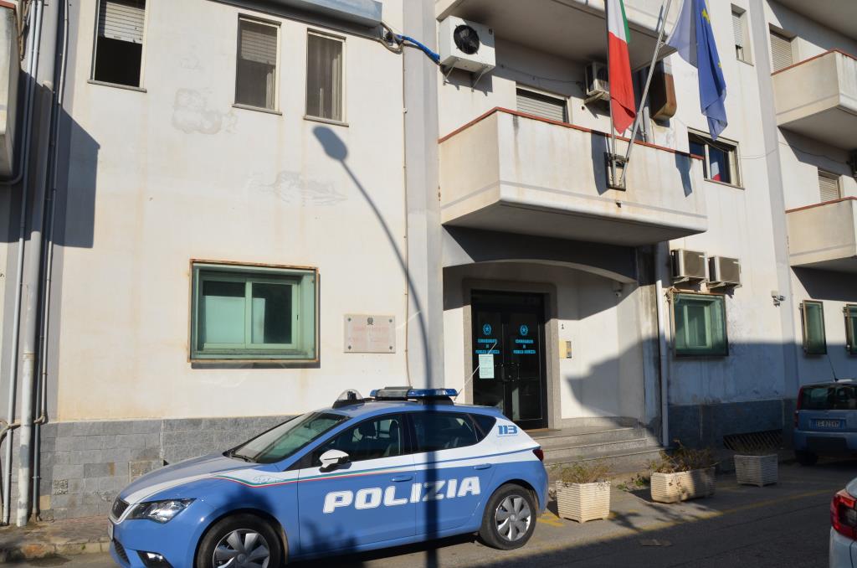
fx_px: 641
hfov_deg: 67.5
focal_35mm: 27
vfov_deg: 47.7
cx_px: 428
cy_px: 284
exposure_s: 1/400
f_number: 10
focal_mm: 18
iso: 100
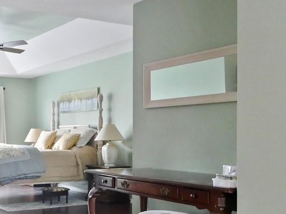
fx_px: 355
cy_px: 164
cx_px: -4
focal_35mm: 43
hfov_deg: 38.6
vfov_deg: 32.8
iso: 1250
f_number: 4
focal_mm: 7
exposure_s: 1/60
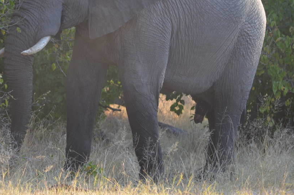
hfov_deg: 5.9
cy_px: 69
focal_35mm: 352
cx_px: 96
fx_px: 2869
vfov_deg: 3.9
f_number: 4.8
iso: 400
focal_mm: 150
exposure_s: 1/320
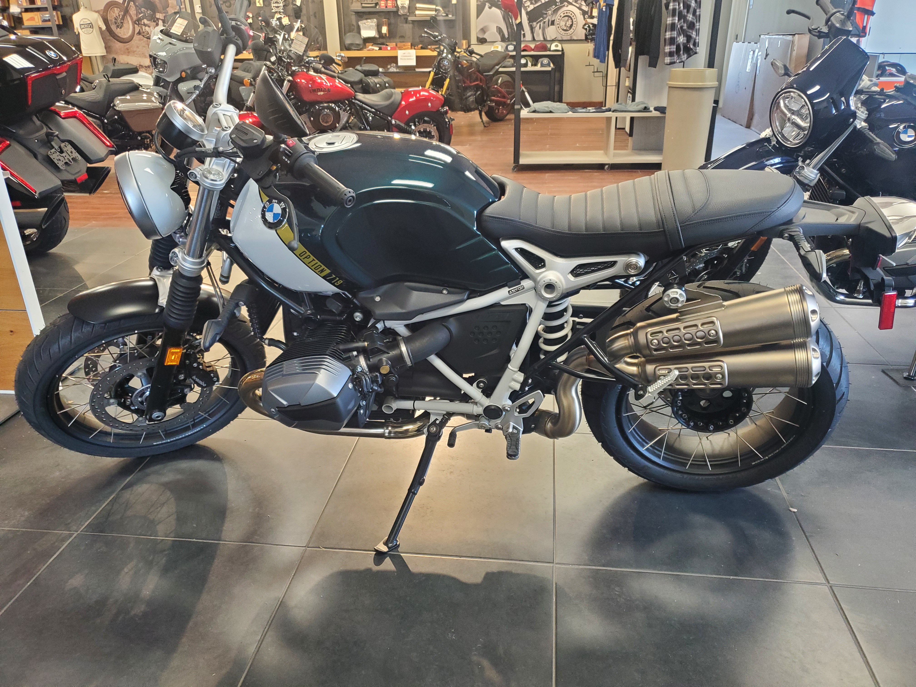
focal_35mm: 26
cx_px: 458
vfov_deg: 53.1
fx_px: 688
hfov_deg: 67.3
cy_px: 344
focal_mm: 4.3
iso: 250
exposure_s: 1/40
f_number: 1.5
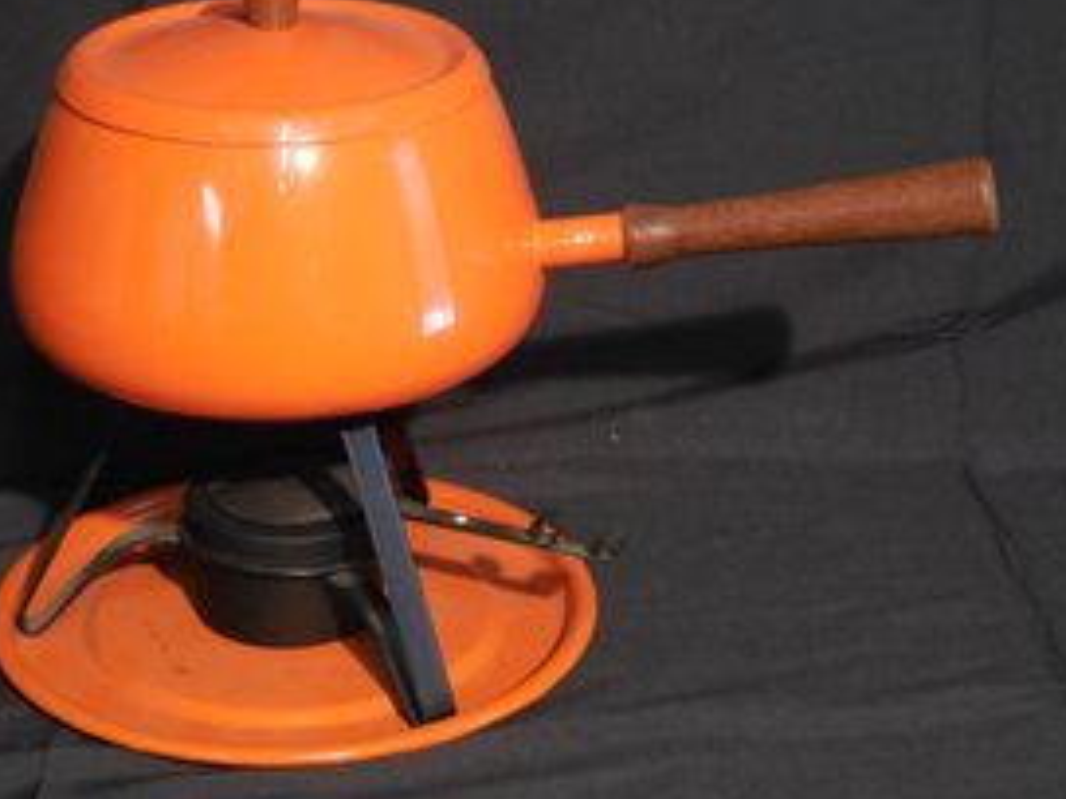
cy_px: 378
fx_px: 2371
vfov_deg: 19.1
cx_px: 445
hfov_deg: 25.3
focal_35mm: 77
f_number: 4.3
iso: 400
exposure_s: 1/20
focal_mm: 11
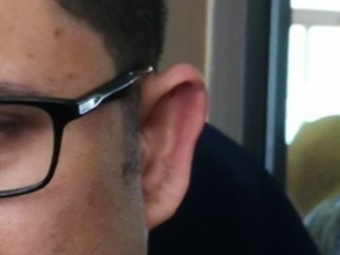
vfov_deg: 4.4
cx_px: -86
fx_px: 3321
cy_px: 237
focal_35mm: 338
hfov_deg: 5.8
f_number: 2.4
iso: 400
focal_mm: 7.48
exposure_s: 1/25
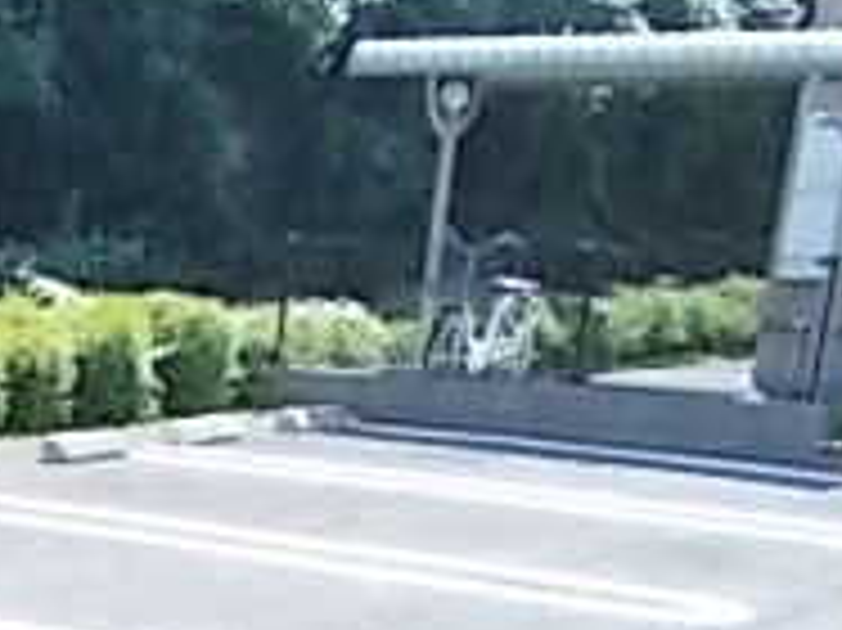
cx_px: -324
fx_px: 2163
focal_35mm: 89
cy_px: 1017
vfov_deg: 15.0
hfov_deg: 19.8
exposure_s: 1/200
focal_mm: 4.6
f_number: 3.2
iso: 80
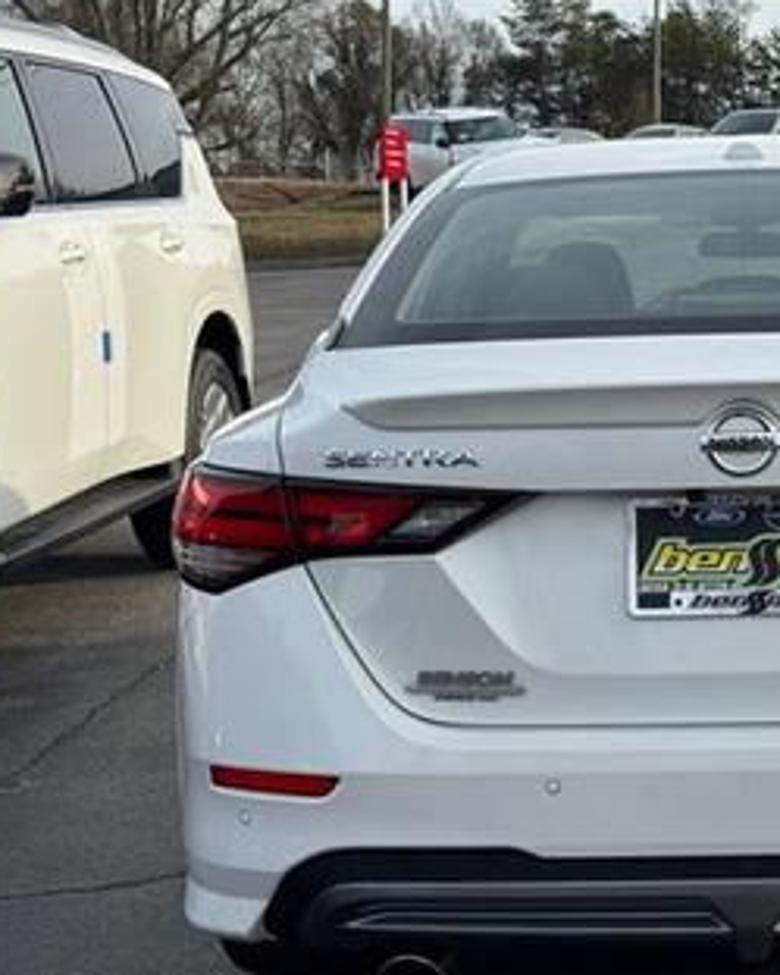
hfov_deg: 19.7
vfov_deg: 25.0
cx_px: 749
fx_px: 2192
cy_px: 586
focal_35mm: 76
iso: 64
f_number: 1.78
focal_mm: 6.76
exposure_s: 1/2331
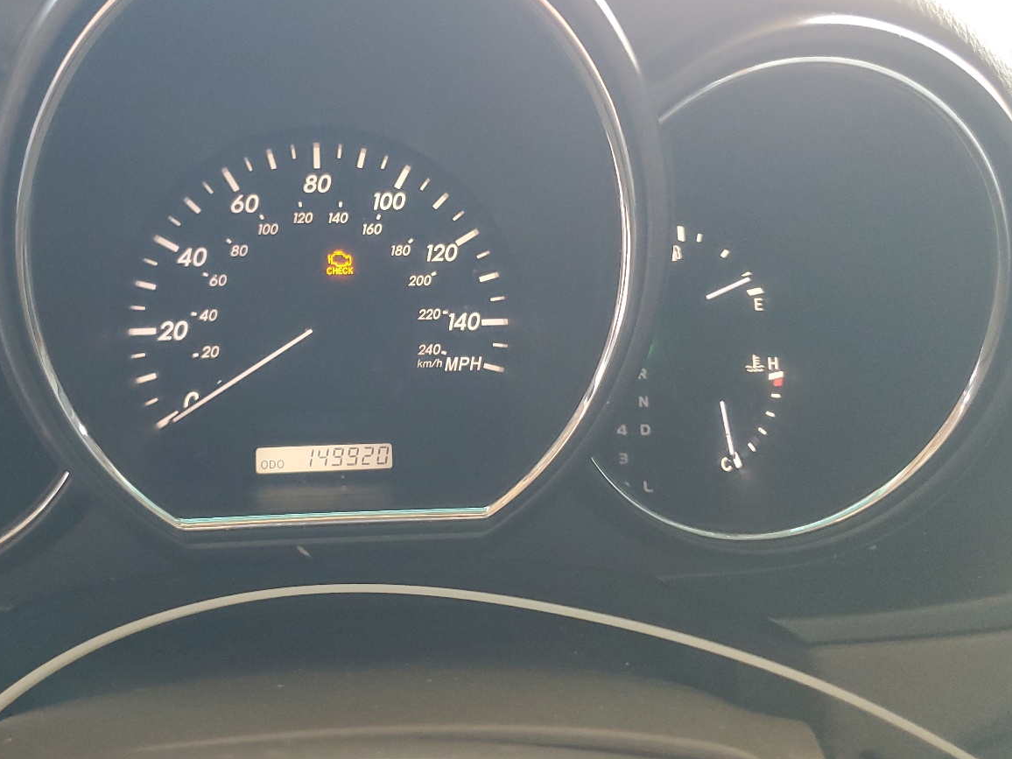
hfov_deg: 50.7
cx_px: 369
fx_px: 1052
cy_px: 305
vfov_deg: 39.5
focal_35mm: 36
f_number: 1.5
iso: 191
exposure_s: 1/60.2
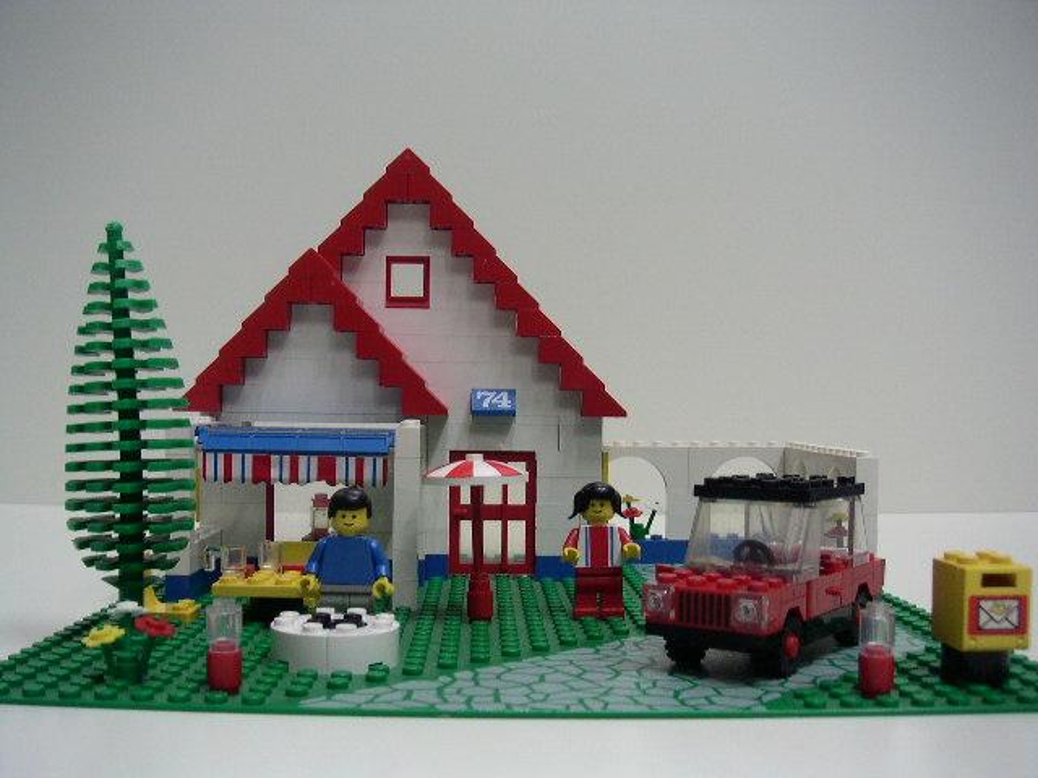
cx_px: 519
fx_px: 1139
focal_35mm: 38
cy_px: 389
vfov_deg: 37.7
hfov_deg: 49.0
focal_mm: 6
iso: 100
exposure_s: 1/15
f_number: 2.8
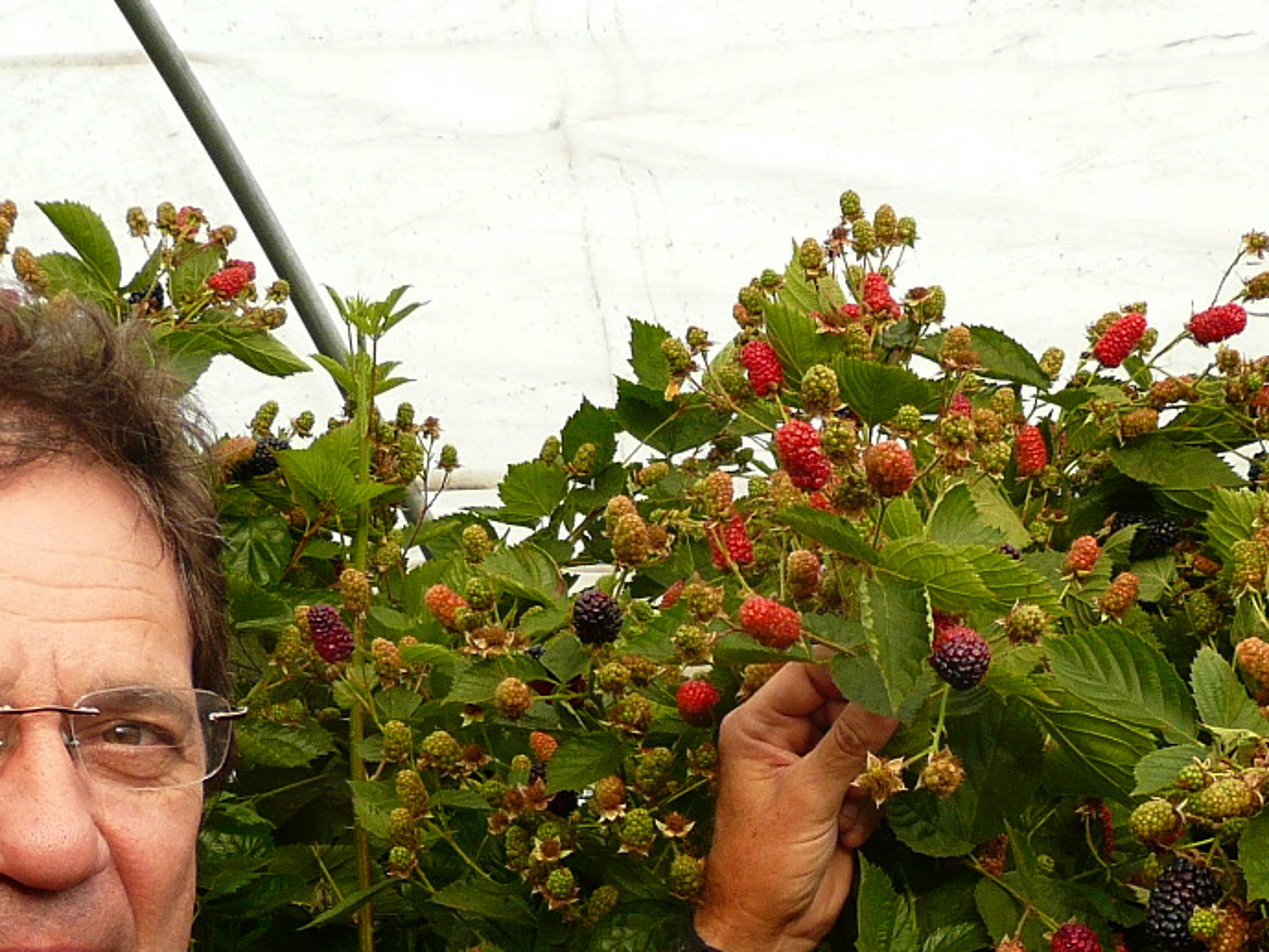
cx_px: 820
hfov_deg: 29.7
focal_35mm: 65
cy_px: 958
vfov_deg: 21.8
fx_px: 2383
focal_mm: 4.6
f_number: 3.3
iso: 100
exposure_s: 1/80
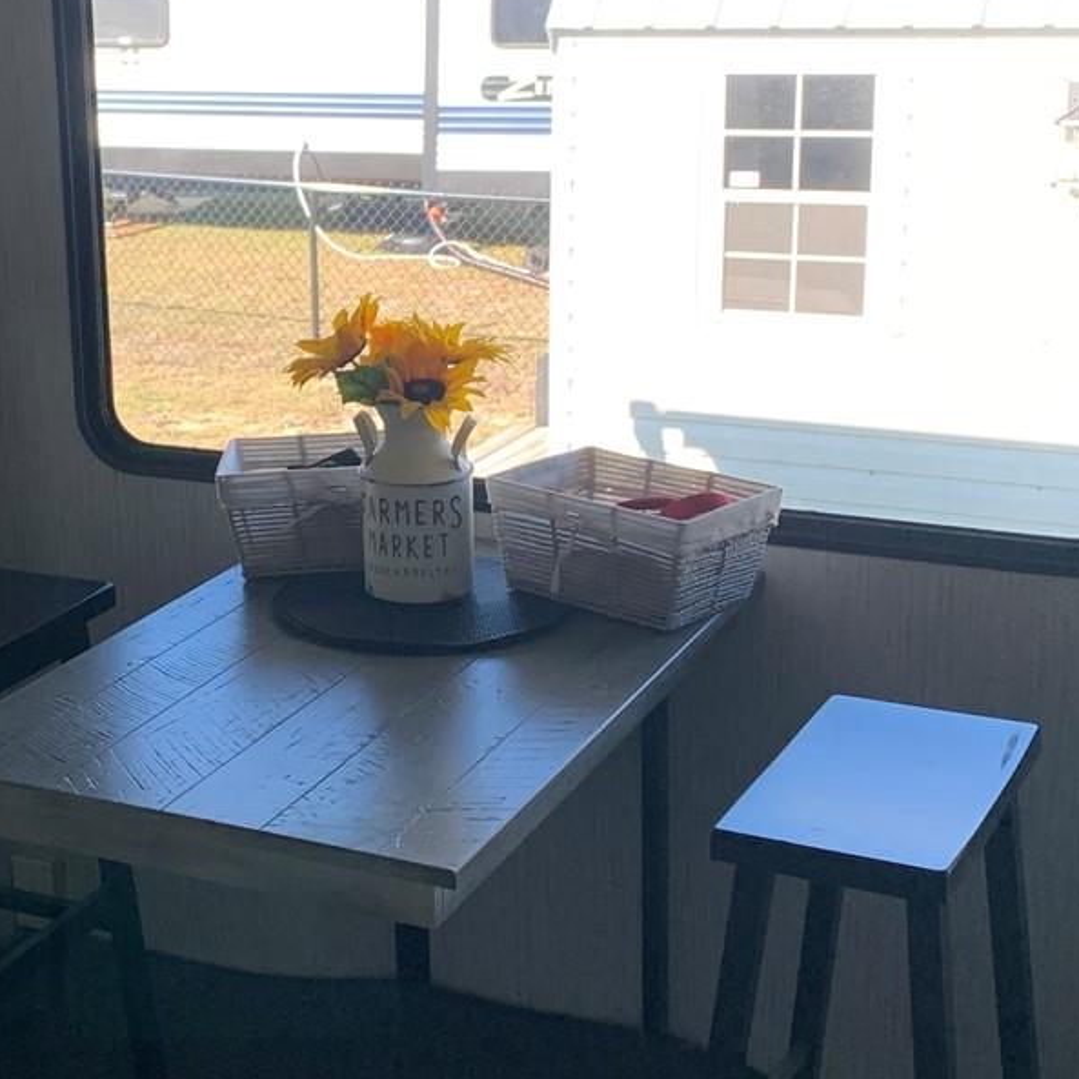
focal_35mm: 62
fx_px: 2186
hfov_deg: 27.3
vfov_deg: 27.7
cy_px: 455
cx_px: 244
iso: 64
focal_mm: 4.25
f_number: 1.8
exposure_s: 1/121
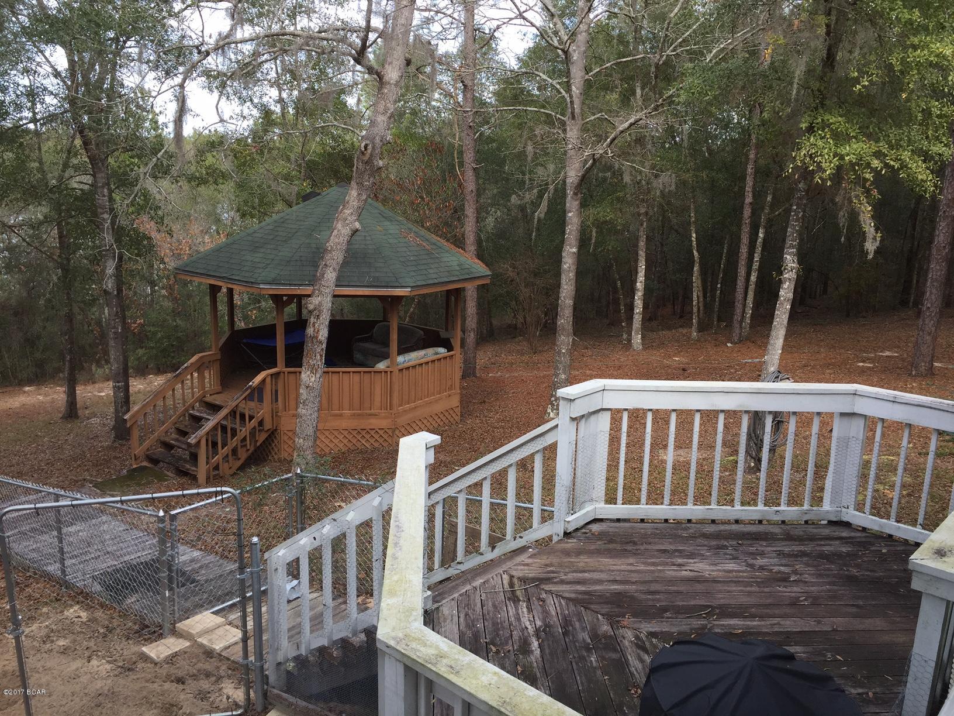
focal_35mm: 29
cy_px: 358
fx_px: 799
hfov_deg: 61.7
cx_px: 477
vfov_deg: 48.2
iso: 32
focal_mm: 4.15
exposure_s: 1/344
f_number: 2.2
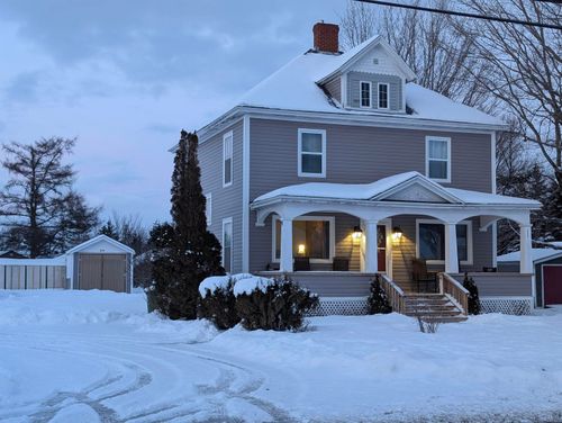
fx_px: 796
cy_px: 212
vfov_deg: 29.7
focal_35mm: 49
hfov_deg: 38.9
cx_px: 281
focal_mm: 6.9
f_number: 1.68
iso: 191
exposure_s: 1/43.7
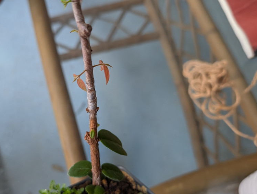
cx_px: 92
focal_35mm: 34
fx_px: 253
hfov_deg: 53.1
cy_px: 118
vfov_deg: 41.7
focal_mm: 6.9
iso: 101
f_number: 1.68
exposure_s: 1/180
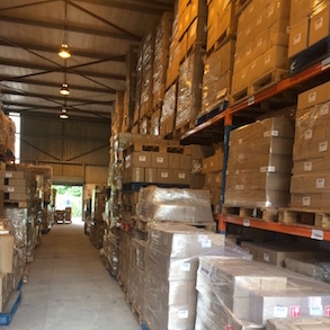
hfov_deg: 47.2
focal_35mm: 35
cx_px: 166
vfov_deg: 46.7
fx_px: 377
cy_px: 209
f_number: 2.2
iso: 40
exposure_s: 1/33
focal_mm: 4.15
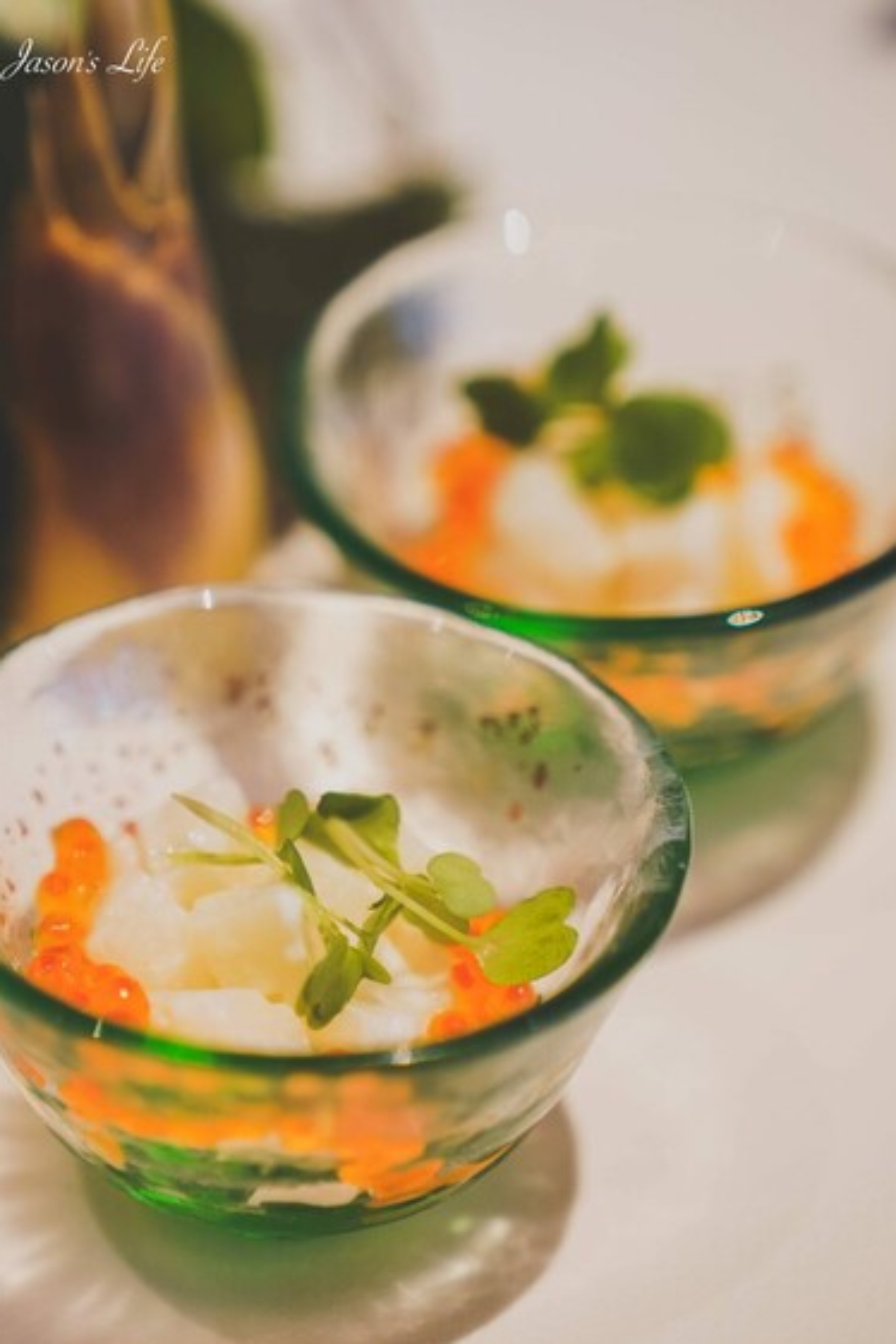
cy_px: 673
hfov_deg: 13.2
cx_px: 84
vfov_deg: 19.8
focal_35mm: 103
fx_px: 3845
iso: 1250
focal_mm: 68
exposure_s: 1/80
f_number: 2.8
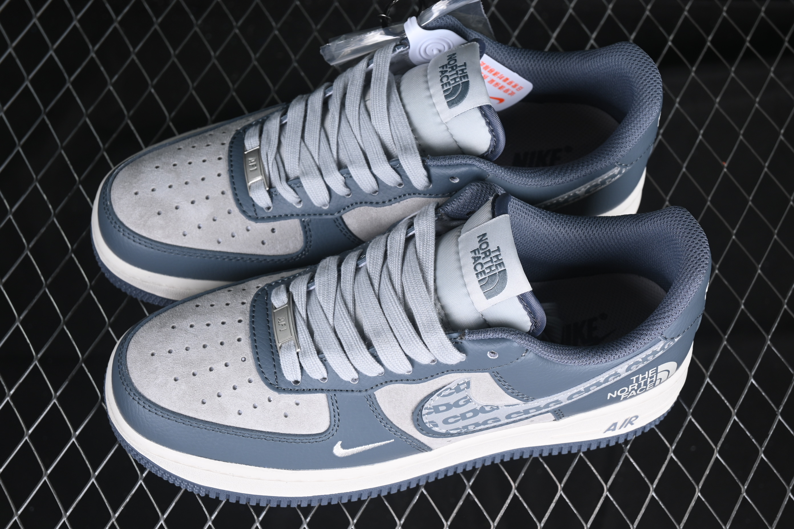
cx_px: 397
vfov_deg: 18.2
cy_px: 264
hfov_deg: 27.0
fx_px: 1654
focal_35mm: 75
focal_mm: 50
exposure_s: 1/80
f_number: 7.1
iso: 160
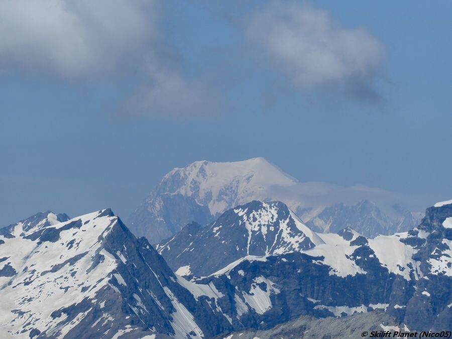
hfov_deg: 3.8
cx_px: 226
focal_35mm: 517
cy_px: 170
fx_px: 6751
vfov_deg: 2.9
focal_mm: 83.4
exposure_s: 1/640
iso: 80
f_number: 6
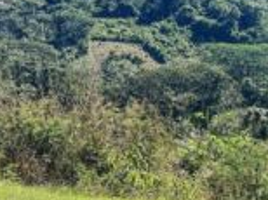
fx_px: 966
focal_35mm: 125
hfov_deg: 15.8
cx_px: 118
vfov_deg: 11.8
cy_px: 43
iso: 64
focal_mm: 6.9
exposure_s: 1/4184
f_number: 1.8
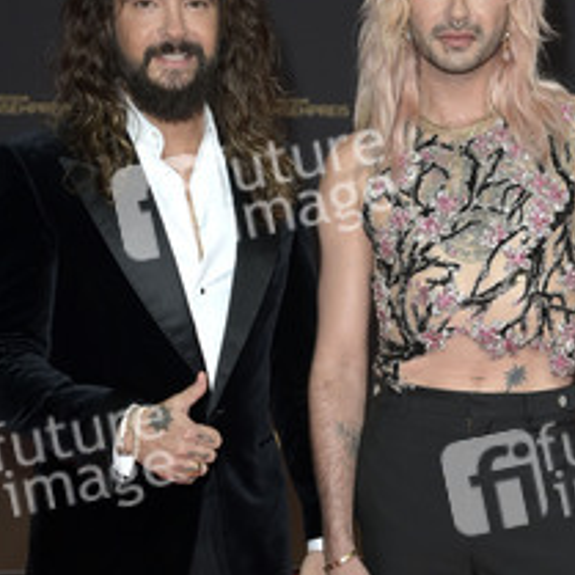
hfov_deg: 14.3
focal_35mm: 122
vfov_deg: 14.3
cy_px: 333
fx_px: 2293
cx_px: 333
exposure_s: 1/250
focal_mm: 75
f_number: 5
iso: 1250
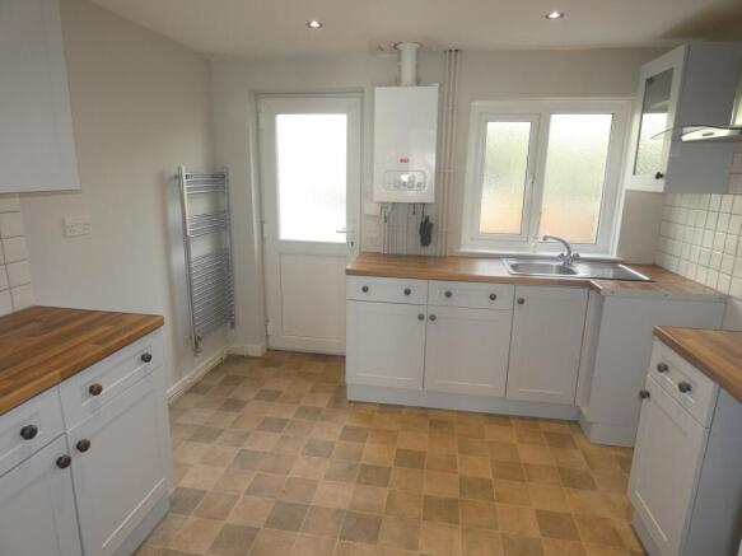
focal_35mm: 20
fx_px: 429
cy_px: 278
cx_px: 371
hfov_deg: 81.8
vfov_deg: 66.0
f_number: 2.8
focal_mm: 3.6
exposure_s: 1/60
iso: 100
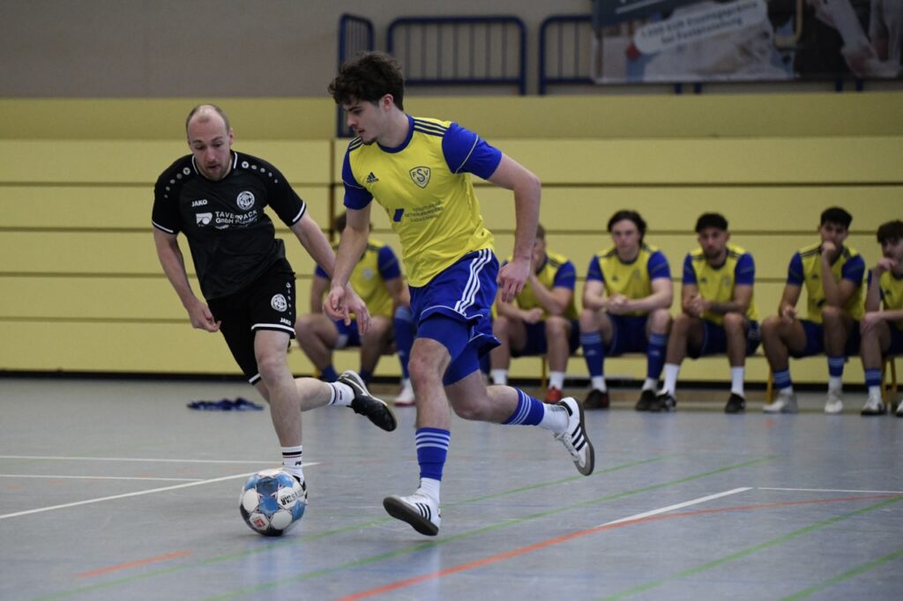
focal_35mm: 135
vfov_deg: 10.2
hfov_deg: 15.2
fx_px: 3385
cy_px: 300
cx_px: 452
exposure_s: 1/1600
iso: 8000
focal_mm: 135
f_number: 2.8
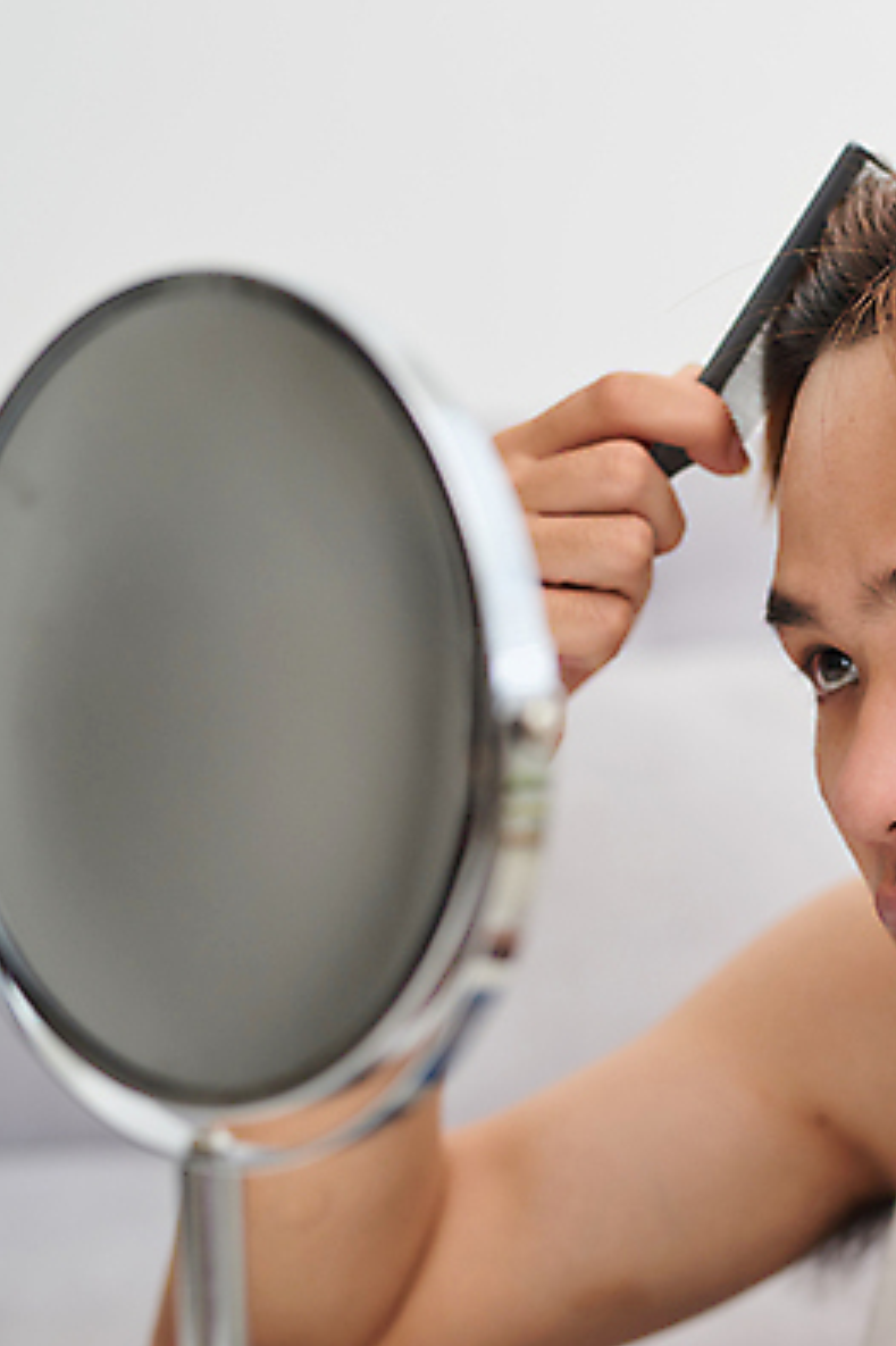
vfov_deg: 26.7
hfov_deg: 17.3
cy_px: 668
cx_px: 985
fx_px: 2840
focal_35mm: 76
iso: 200
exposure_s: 1/125
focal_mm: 50
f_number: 2.8
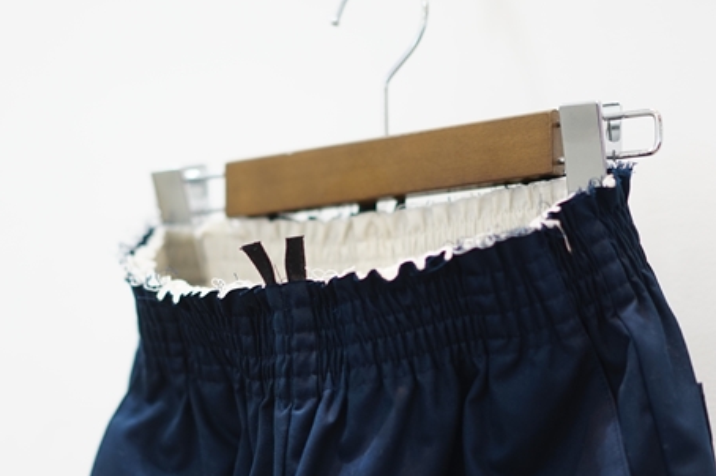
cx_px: 333
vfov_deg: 14.0
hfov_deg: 21.0
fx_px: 1928
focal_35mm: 97
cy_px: 359
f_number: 1.8
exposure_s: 1/60
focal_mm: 55
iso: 320
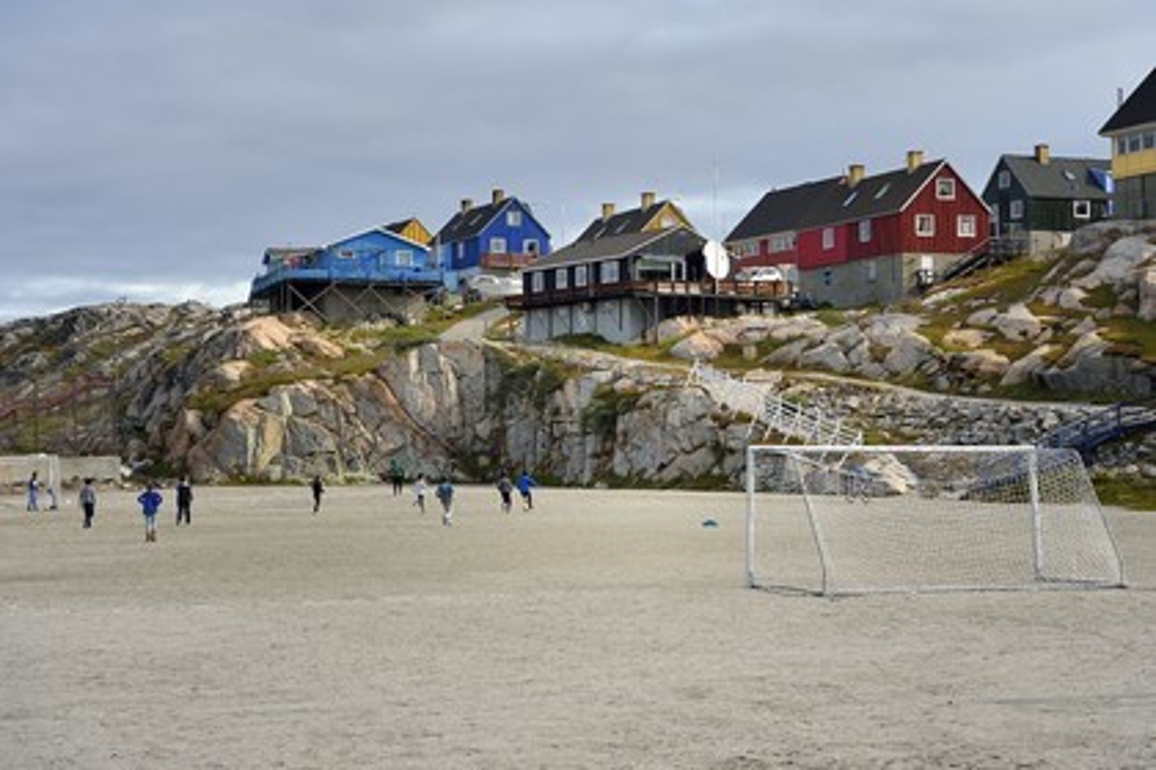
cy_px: 385
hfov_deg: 28.8
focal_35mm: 70
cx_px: 578
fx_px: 2248
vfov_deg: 19.5
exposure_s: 1/500
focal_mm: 70
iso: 400
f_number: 10
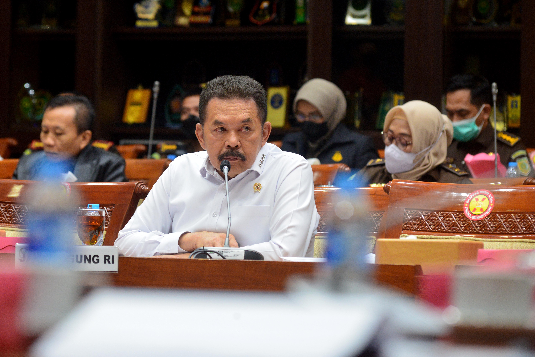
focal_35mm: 185
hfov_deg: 11.1
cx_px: 268
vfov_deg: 7.4
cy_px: 178
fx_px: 2750
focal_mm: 185
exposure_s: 1/125
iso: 2500
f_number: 7.1
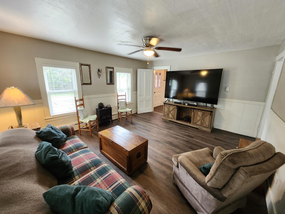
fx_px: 107
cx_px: 142
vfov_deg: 89.9
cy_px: 107
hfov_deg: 106.2
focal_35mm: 13
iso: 320
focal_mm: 1.74
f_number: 2.2
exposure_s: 1/30
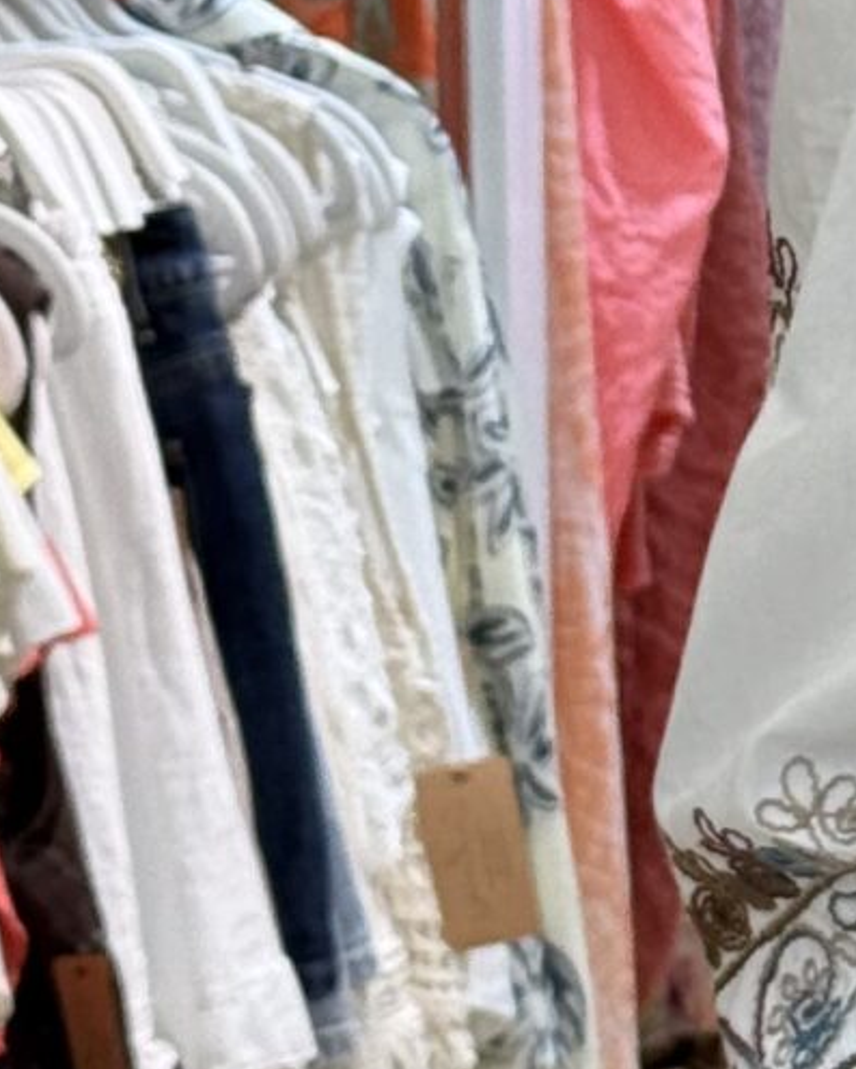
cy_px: -138
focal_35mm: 242
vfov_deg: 7.9
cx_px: 1813
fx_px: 7661
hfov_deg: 6.2
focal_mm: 6.76
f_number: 1.78
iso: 64
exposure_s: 1/260
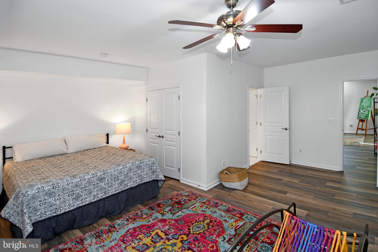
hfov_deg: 90.0
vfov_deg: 67.4
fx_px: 189
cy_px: 126
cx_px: 189
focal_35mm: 18
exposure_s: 1/60
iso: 280
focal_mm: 12
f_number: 4
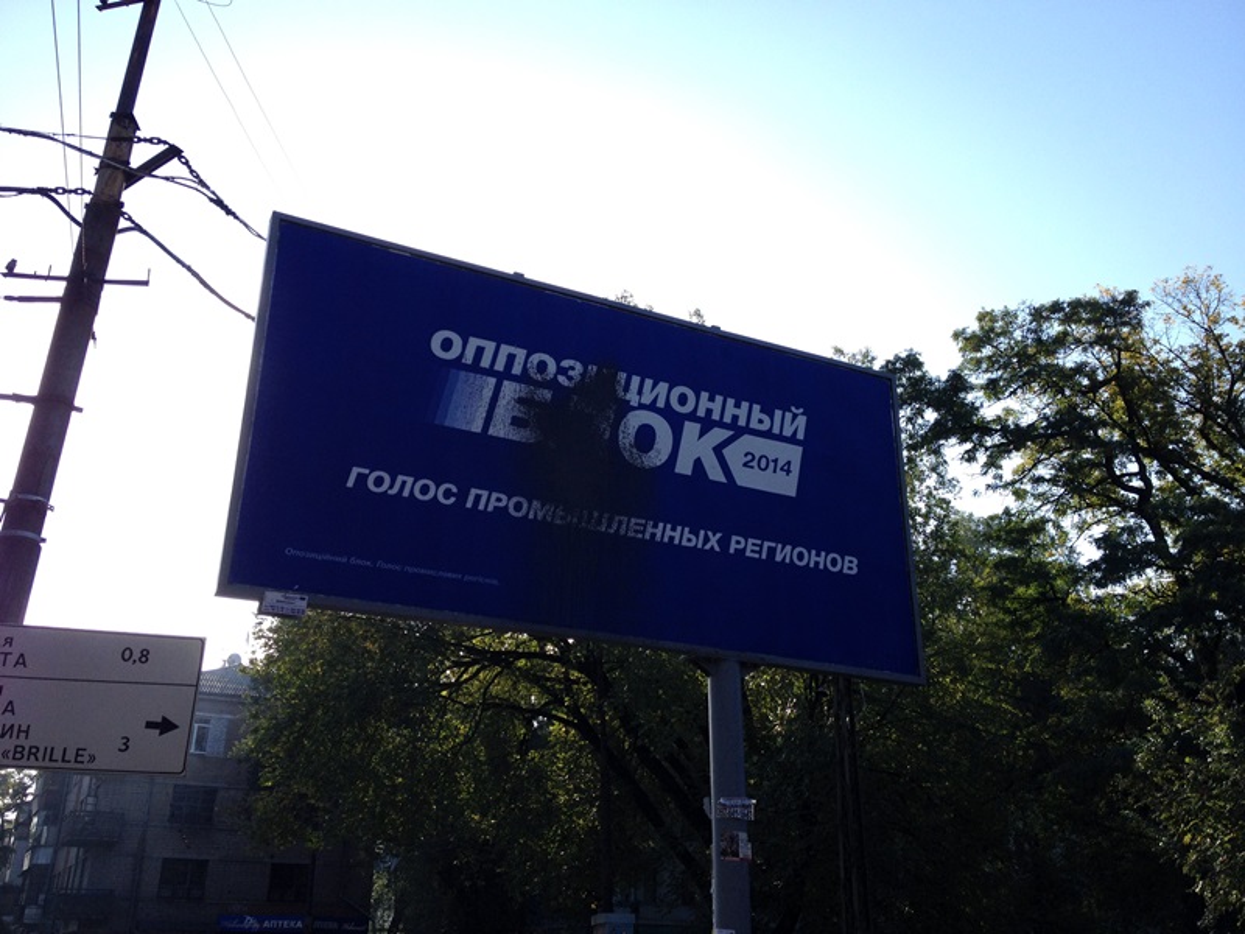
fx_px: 1259
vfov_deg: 40.7
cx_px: 622
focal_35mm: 35
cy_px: 467
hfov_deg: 52.6
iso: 50
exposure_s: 1/968
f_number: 2.4
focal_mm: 4.28
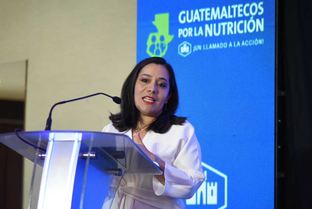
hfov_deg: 9.4
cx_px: 156
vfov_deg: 6.3
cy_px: 104
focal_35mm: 220
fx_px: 1907
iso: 5000
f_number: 5
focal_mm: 220
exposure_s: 1/160
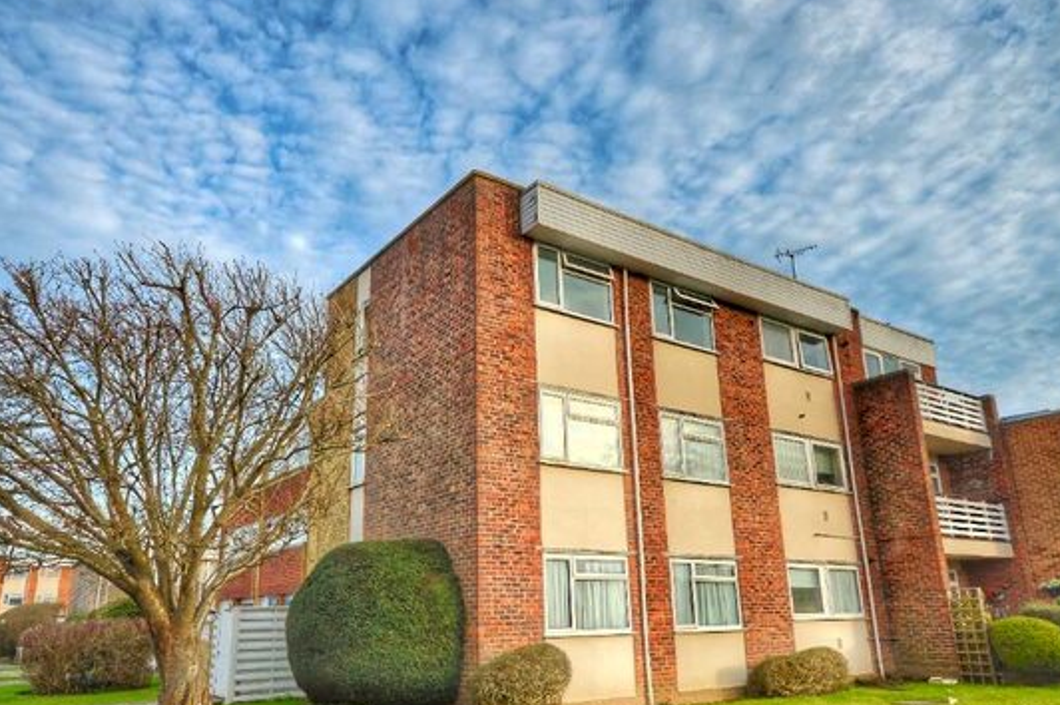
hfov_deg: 70.1
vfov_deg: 49.9
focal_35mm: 26
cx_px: 504
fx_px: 755
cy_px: 400
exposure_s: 1/125
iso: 100
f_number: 5.6
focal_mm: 13
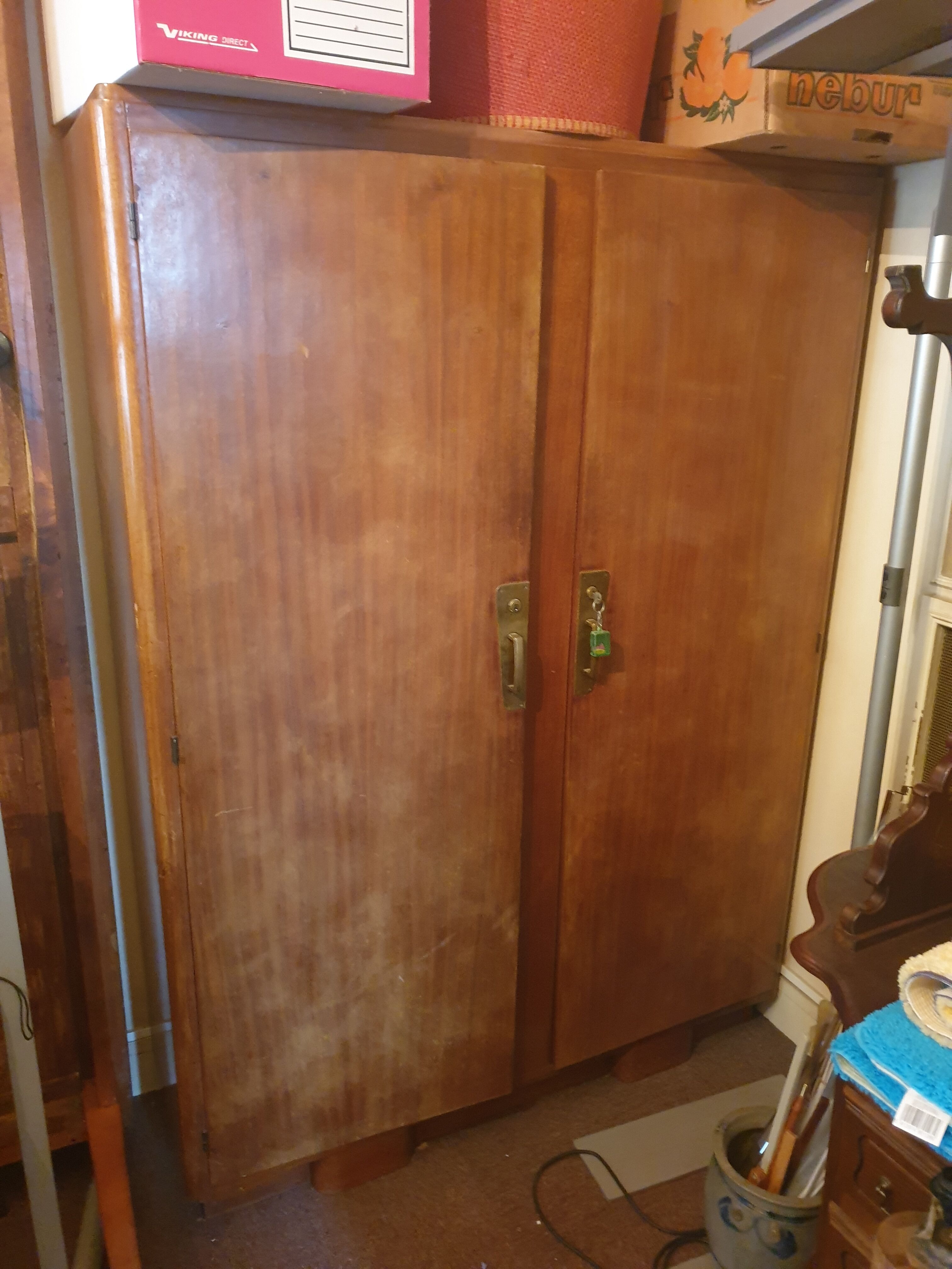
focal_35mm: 26
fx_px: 953
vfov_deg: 67.3
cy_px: 634
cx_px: 476
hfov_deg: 53.1
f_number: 1.5
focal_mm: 4.3
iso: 500
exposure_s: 1/10
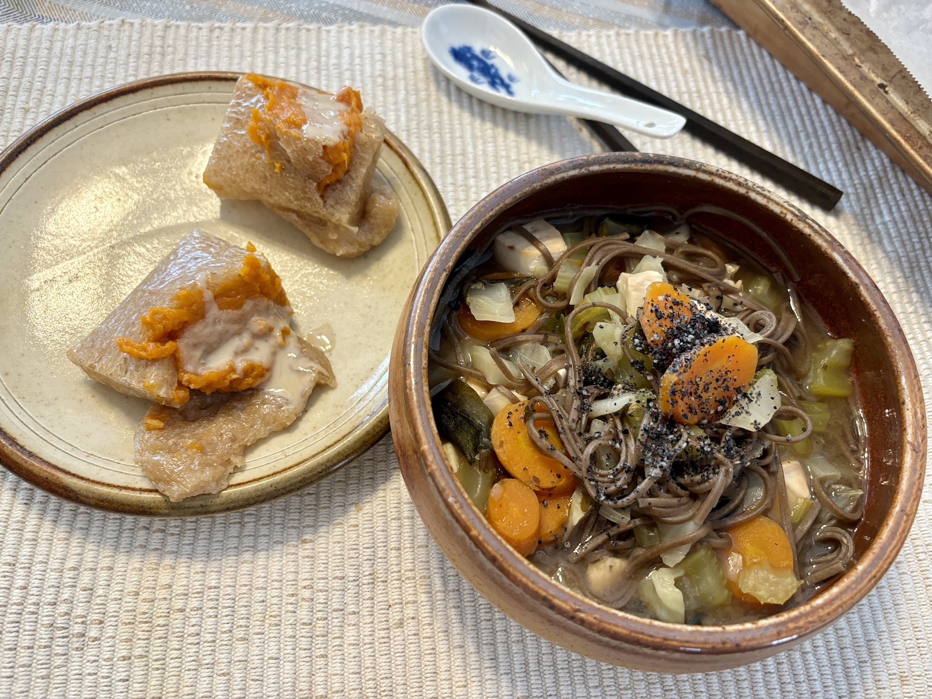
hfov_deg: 67.3
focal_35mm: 26
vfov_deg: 53.1
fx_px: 700
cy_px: 350
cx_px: 466
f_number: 1.6
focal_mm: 5.96
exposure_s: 1/60
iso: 160
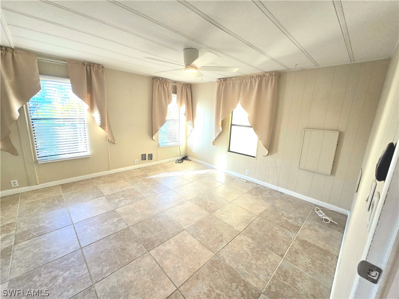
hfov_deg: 106.2
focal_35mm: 13
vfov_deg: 89.9
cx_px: 200
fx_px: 150
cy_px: 150
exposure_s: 1/120
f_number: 2.2
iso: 80
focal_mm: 2.2
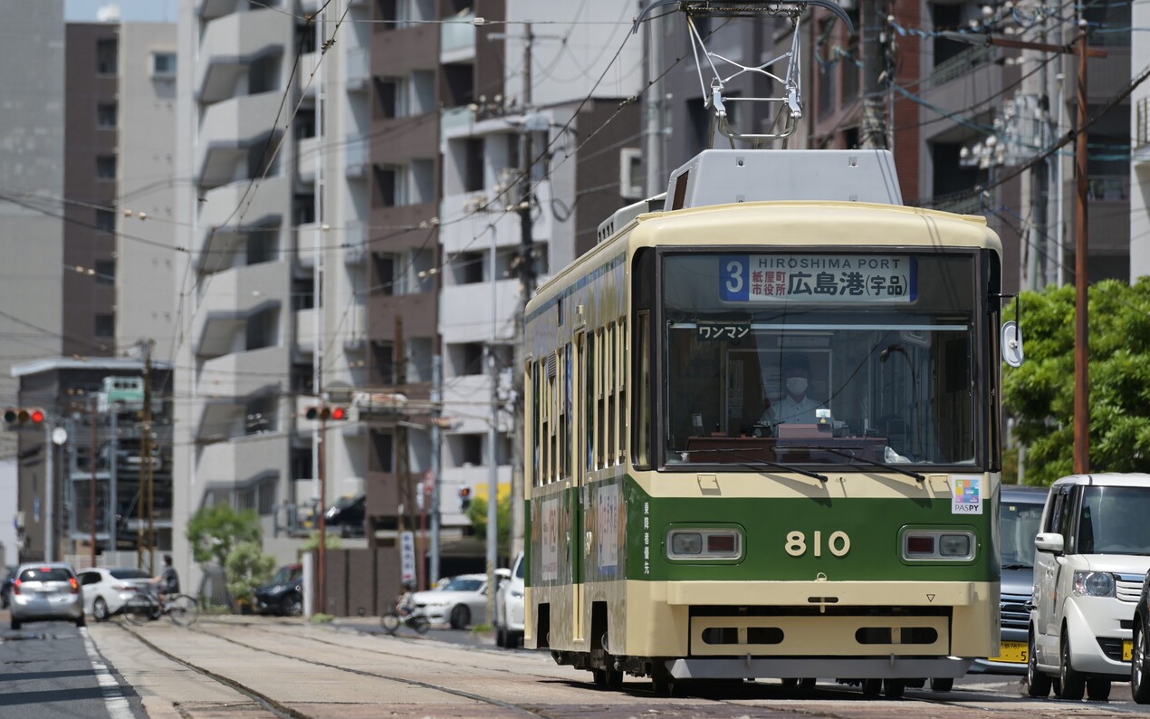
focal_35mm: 239
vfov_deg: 5.5
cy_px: 295
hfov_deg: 8.8
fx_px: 7491
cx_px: 537
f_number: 4
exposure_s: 1/1250
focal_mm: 200
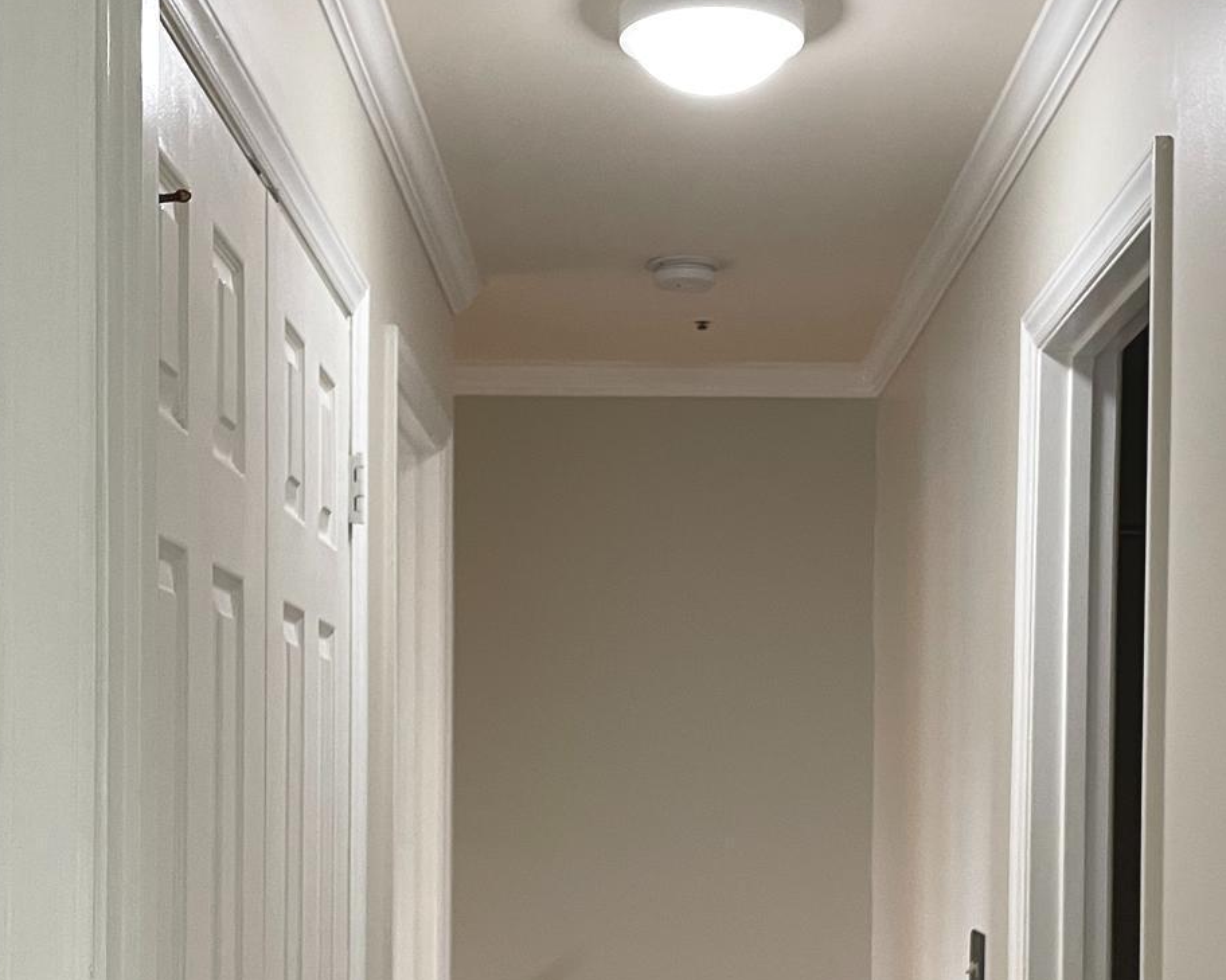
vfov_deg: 26.1
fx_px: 2068
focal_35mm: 57
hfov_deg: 33.0
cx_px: 692
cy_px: 805
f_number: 1.6
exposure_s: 1/60
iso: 160
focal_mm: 4.2
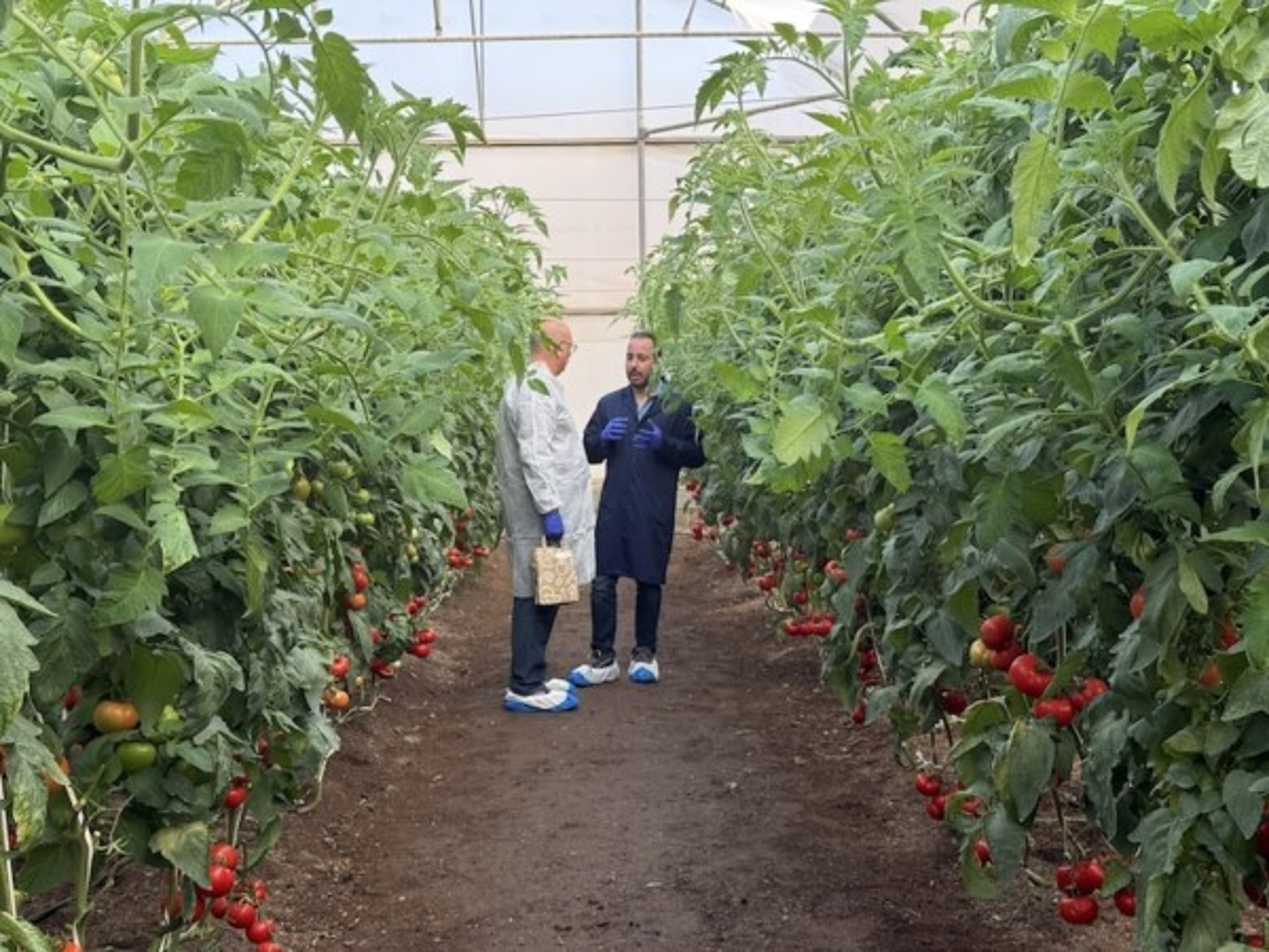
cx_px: 634
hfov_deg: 39.7
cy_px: 476
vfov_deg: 30.3
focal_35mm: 48
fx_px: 1760
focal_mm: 6.76
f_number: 1.78
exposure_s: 1/587
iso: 100
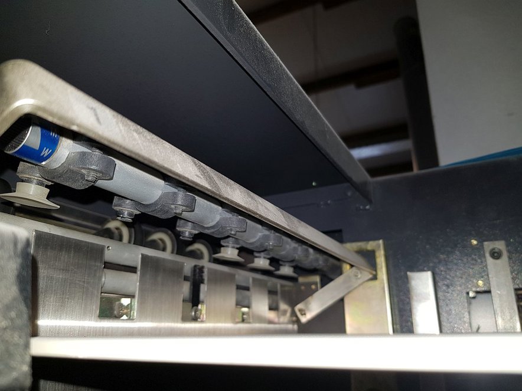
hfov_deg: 67.3
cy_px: 196
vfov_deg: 53.1
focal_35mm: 26
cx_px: 261
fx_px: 392
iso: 40
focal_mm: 4.2
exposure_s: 1/69
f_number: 1.7
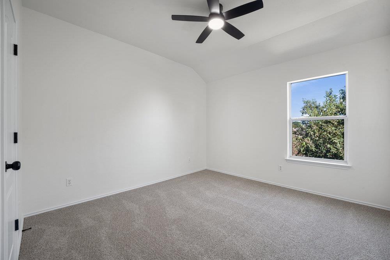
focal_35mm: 14
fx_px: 152
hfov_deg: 104.2
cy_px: 130
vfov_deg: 81.2
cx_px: 195
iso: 100
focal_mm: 14
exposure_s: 1.6
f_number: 8
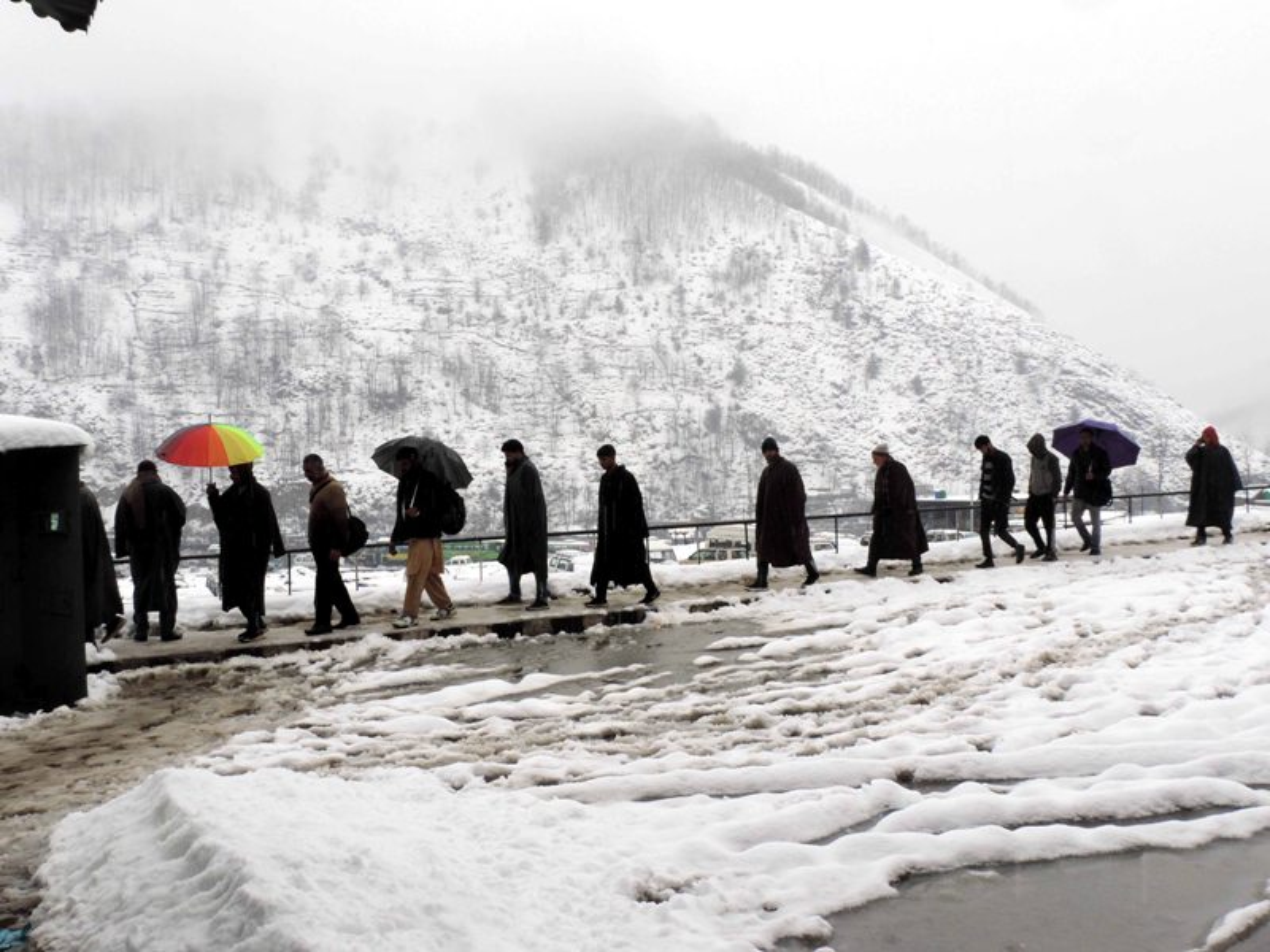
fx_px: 1284
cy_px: 476
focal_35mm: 35
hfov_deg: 52.6
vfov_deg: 40.7
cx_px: 635
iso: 80
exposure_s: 1/125
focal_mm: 6.2
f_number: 7.2
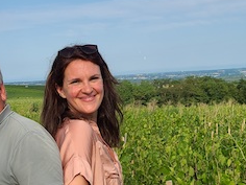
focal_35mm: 66
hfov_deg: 28.2
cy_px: 155
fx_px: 469
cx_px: 20
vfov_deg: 21.9
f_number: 1.8
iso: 40
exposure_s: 1/2500
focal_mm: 5.4
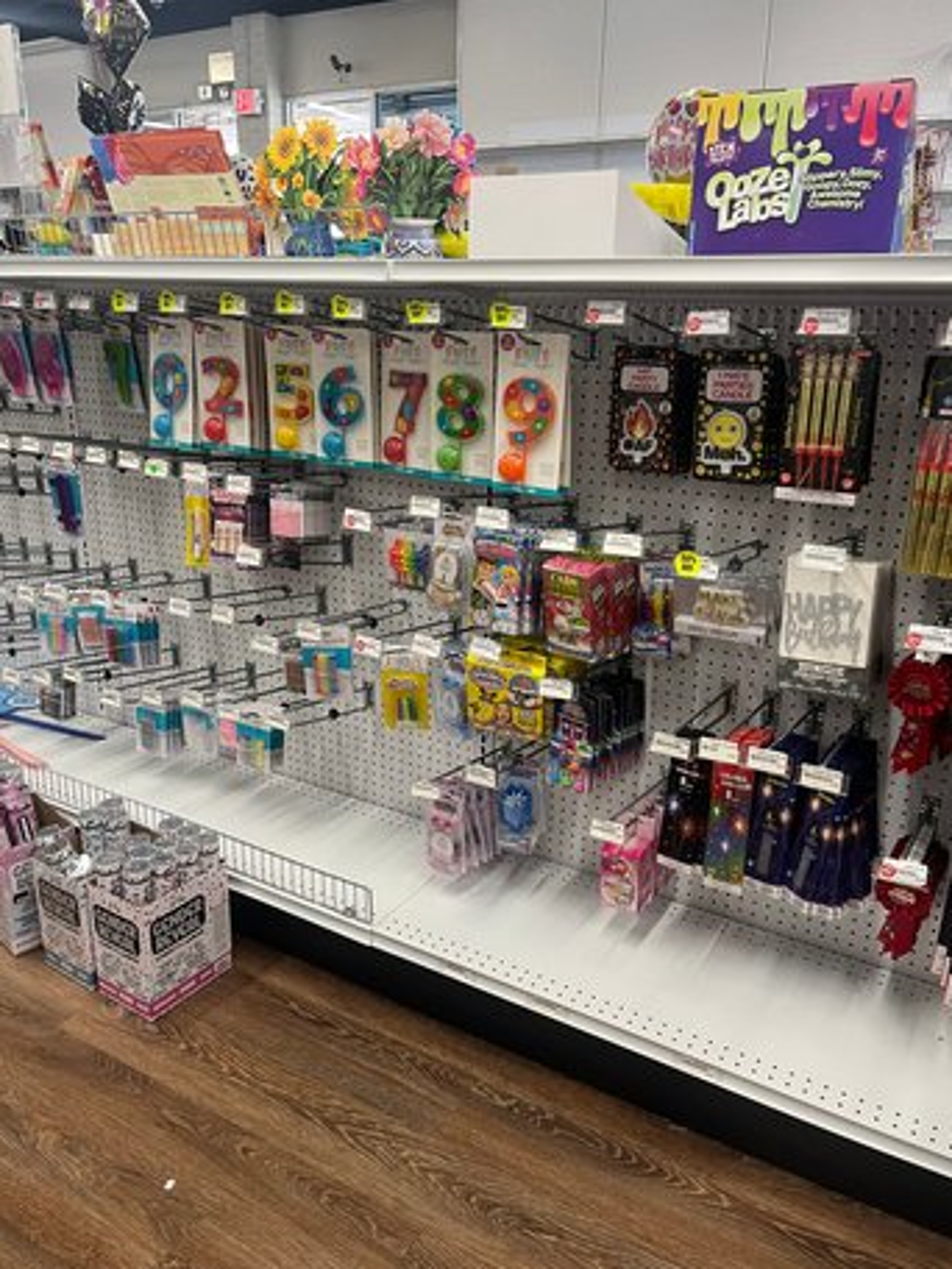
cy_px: 653
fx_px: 990
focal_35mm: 27
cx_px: 491
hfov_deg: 51.3
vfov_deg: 65.3
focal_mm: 5.1
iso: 125
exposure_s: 1/60
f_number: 1.6
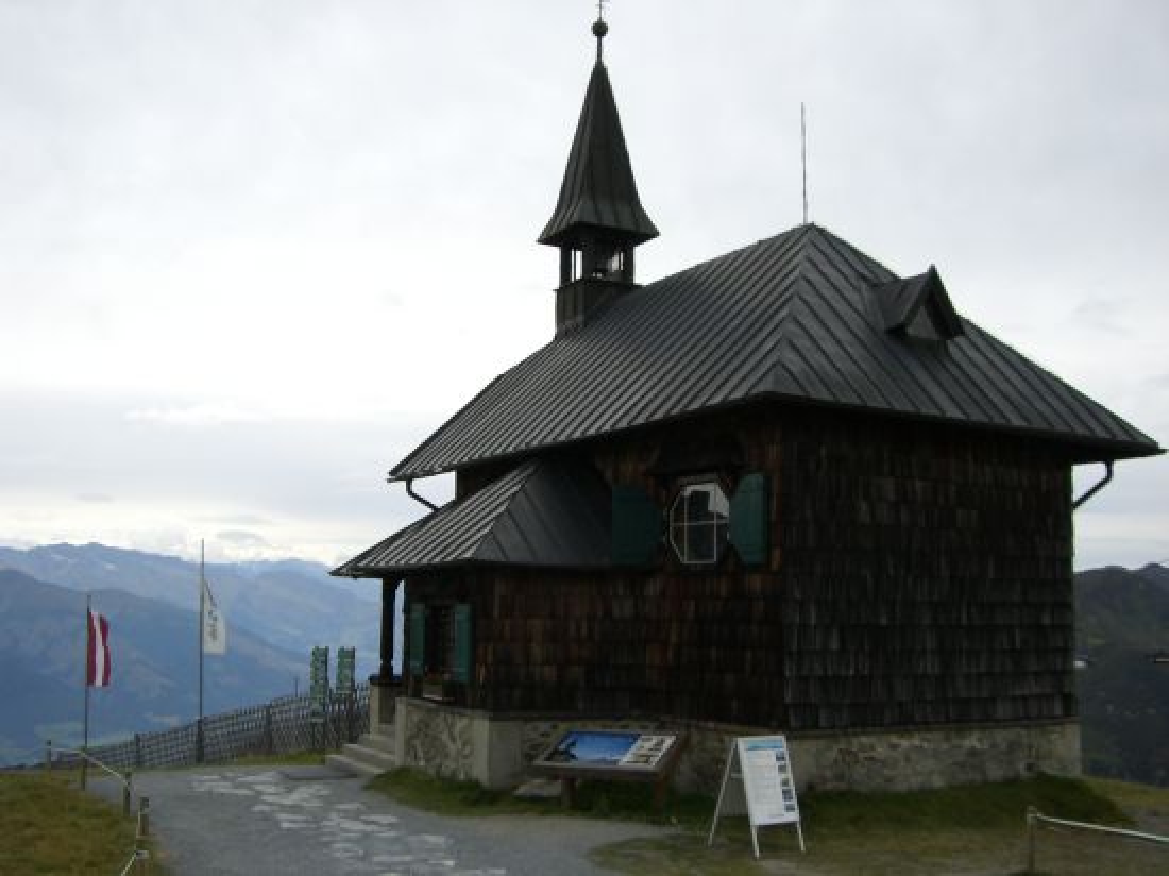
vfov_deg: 37.7
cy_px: 438
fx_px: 1283
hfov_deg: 49.0
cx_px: 584
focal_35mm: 38
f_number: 4.3
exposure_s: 1/400
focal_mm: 6.2
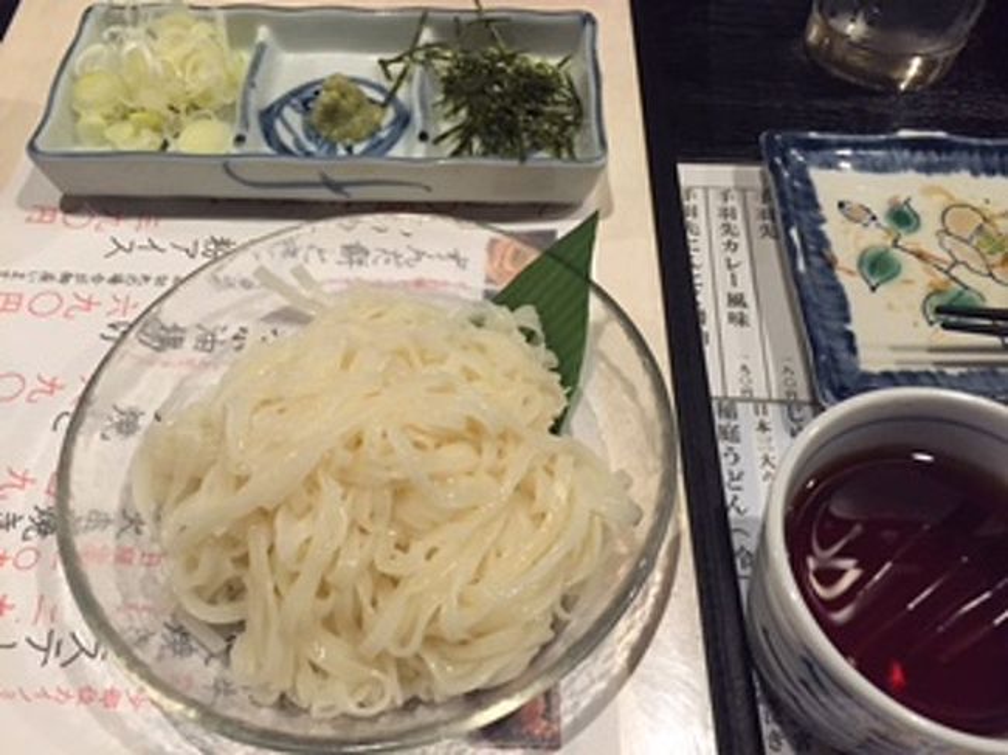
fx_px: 844
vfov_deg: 48.2
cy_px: 378
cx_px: 504
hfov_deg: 61.7
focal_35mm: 29
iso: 250
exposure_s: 1/30
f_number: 2.2
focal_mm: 4.15
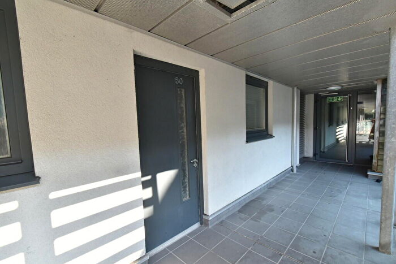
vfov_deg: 77.4
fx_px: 165
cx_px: 198
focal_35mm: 15
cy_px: 132
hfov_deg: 100.4
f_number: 6.3
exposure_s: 1/160
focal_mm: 10
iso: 500
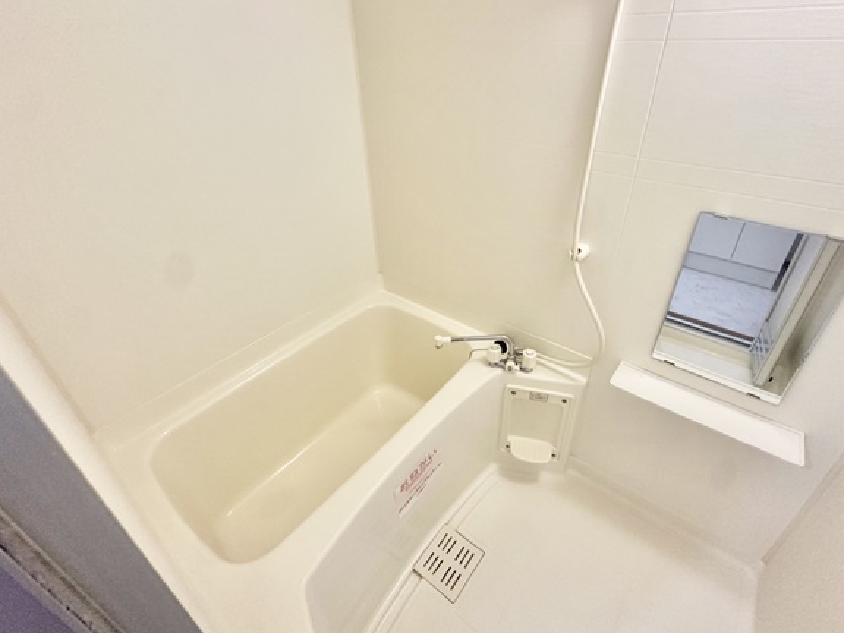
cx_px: 441
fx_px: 414
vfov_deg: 74.5
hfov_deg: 91.0
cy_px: 281
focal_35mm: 17
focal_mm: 2.22
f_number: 2.2
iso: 320
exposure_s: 1/99
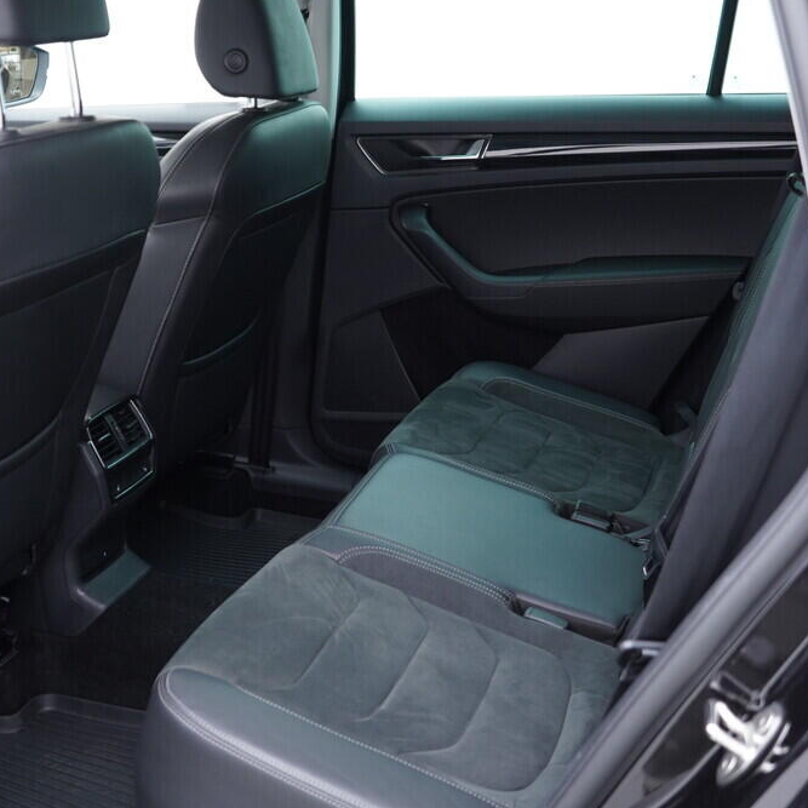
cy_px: 400
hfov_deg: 36.0
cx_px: 340
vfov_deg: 36.1
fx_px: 1241
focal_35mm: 47
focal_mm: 24
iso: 320
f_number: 2.8
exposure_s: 1/40
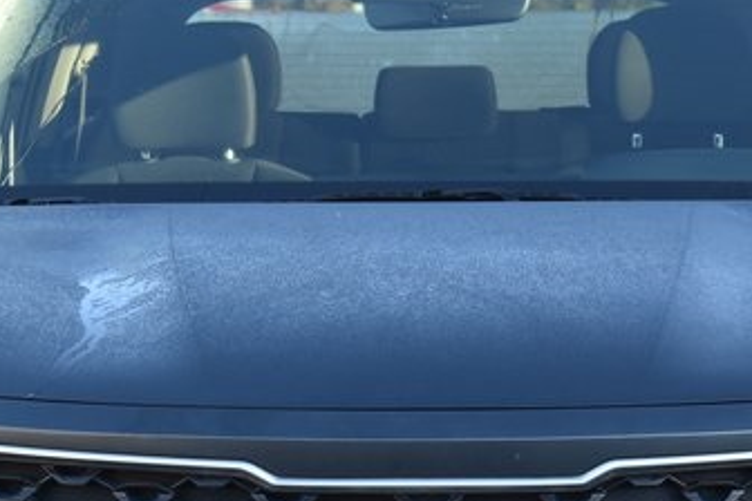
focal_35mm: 252
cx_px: 430
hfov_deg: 8.2
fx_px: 5254
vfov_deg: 5.4
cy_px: 531
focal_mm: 55
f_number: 5.6
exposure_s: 1/125
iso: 400
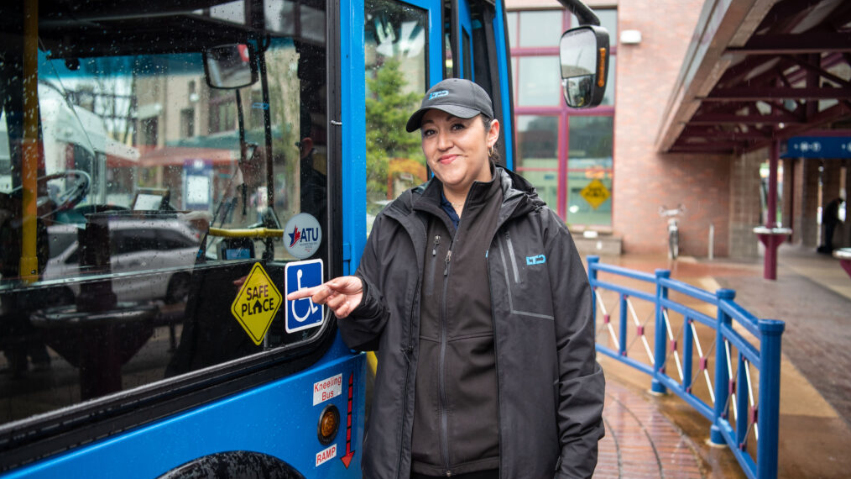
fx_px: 812
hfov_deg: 55.3
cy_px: 273
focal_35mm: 36
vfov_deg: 32.8
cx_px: 429
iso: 640
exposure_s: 1/320
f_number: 2.8
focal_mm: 34
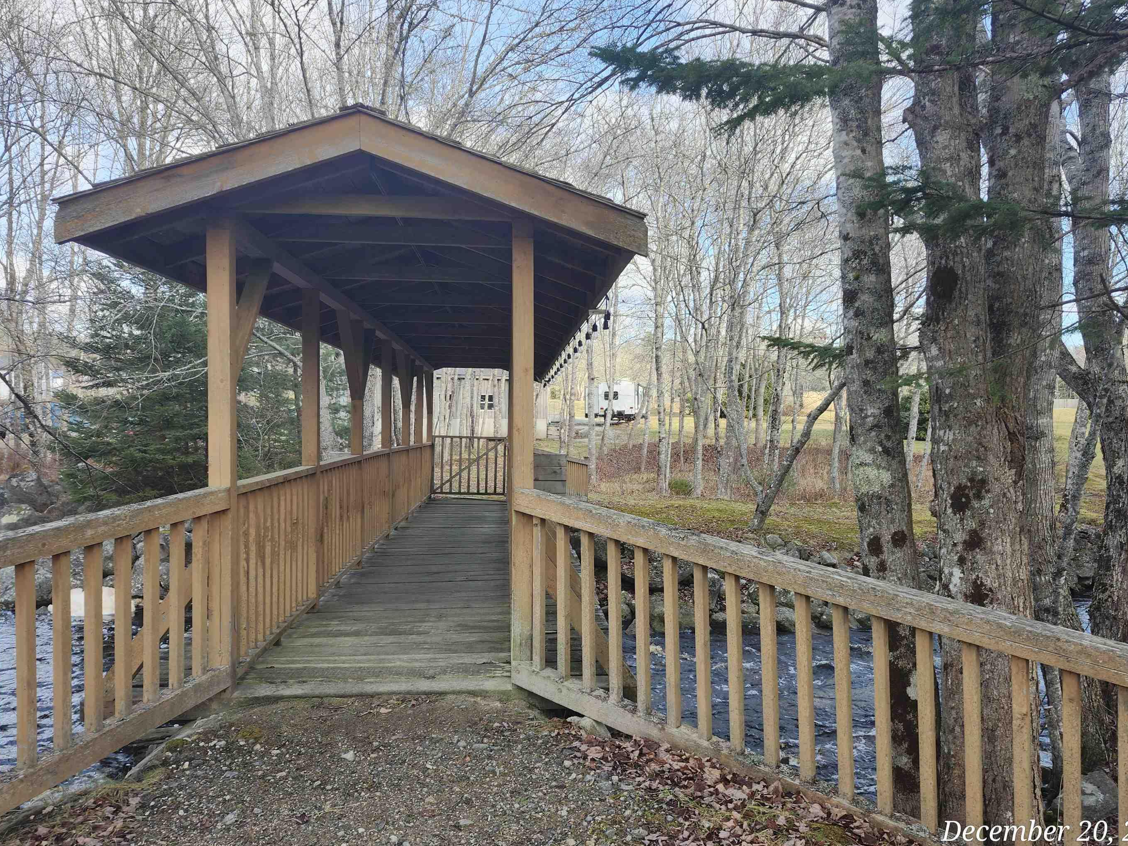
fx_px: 847
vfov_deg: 53.1
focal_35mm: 26
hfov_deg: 67.2
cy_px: 429
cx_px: 608
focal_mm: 5.54
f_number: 1.8
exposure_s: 1/186
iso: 25
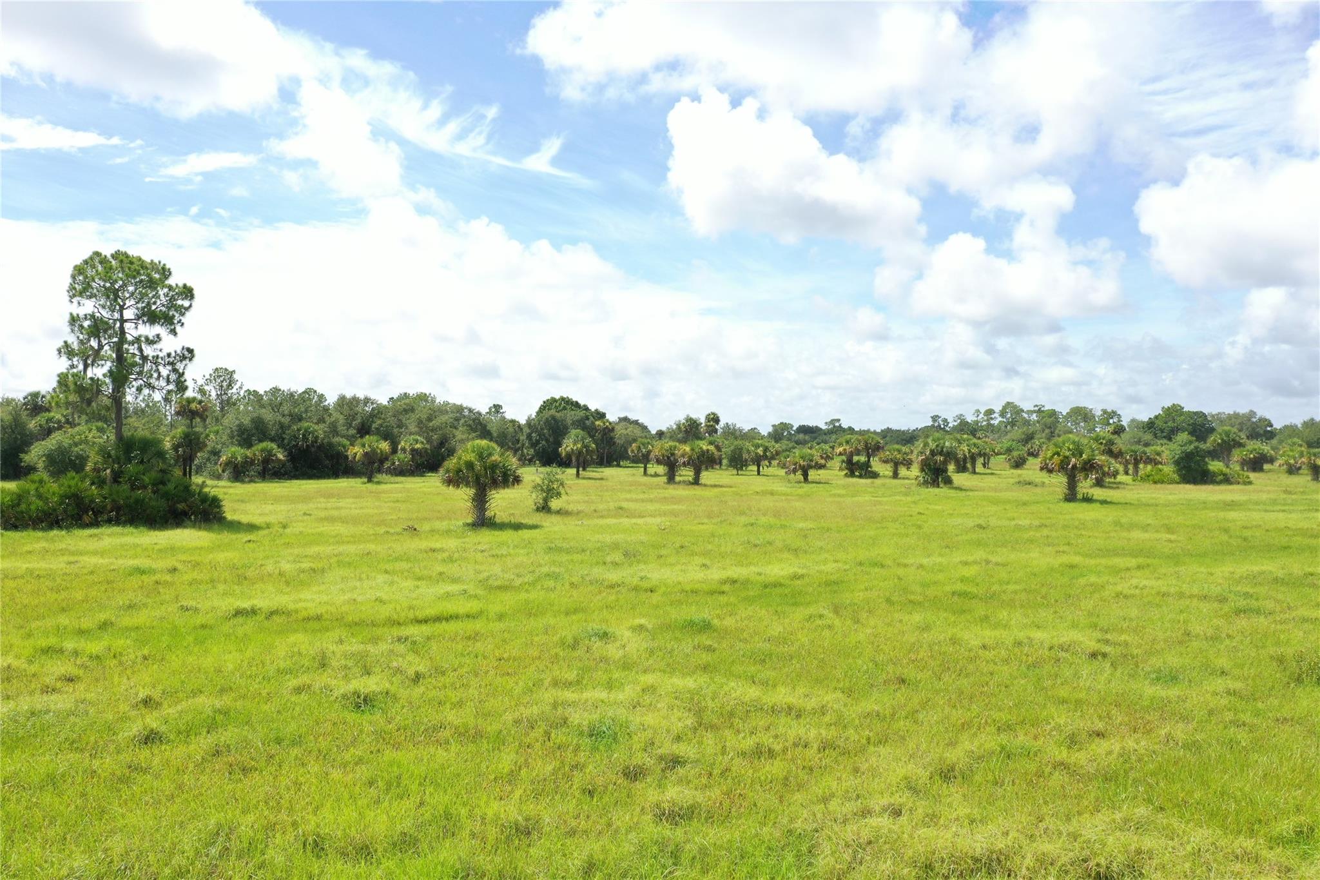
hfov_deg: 65.5
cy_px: 440
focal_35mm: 28
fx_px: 1027
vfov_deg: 46.4
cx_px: 660
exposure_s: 1/320
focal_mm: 10.26
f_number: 5.6
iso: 100
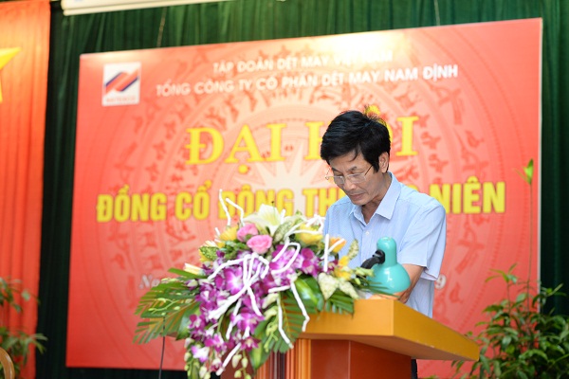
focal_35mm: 85
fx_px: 1343
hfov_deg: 23.9
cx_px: 284
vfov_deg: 16.1
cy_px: 190
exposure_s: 1/200
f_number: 3.2
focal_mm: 85
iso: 1000
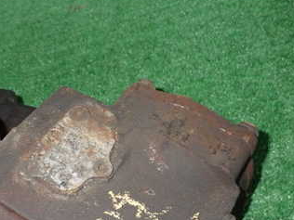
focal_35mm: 57
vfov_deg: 25.1
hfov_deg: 32.4
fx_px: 484
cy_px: 188
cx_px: 40
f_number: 6.3
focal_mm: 5.4
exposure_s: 1/30
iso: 640
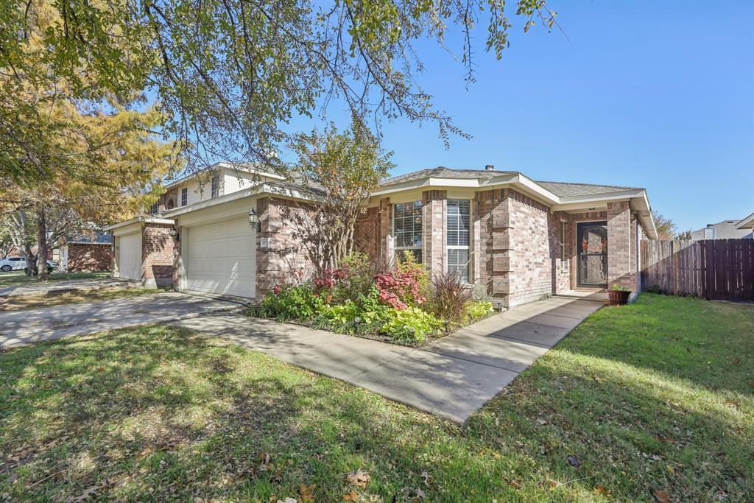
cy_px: 252
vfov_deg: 75.5
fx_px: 325
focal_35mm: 16
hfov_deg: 98.5
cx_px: 377
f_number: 8
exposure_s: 1/100
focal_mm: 15.5
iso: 63
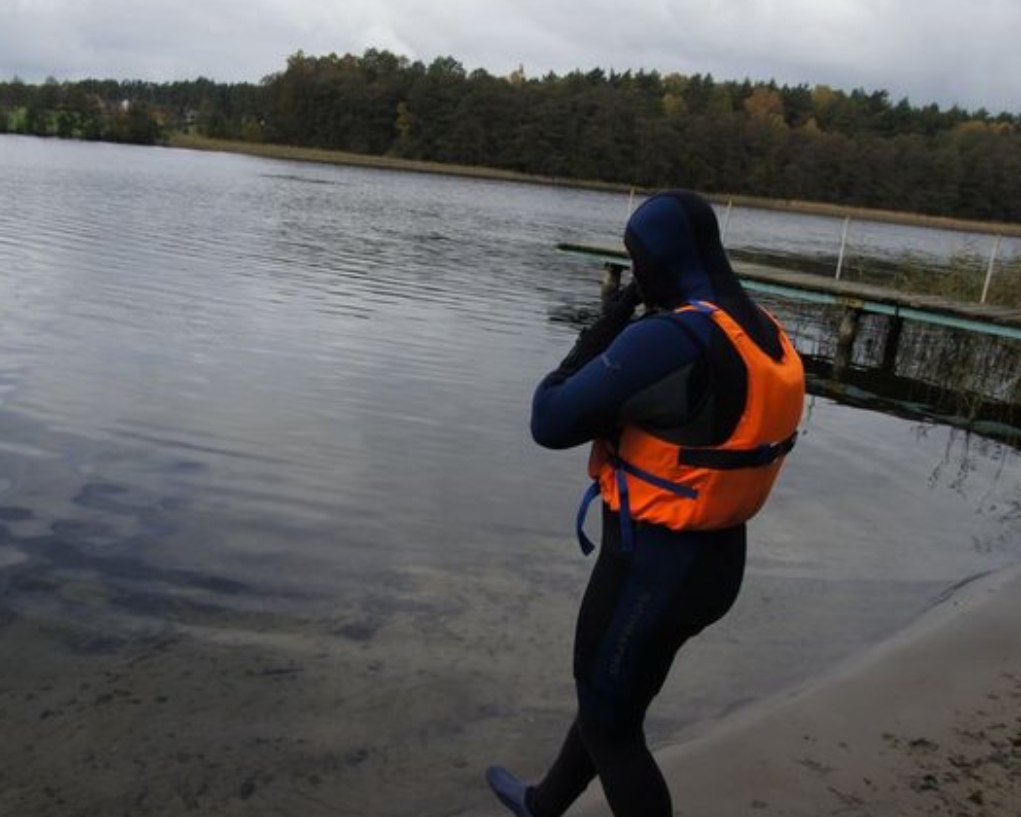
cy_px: 410
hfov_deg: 59.2
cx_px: 438
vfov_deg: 49.1
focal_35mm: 30
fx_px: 894
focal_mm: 17
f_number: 9
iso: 200
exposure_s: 1/200
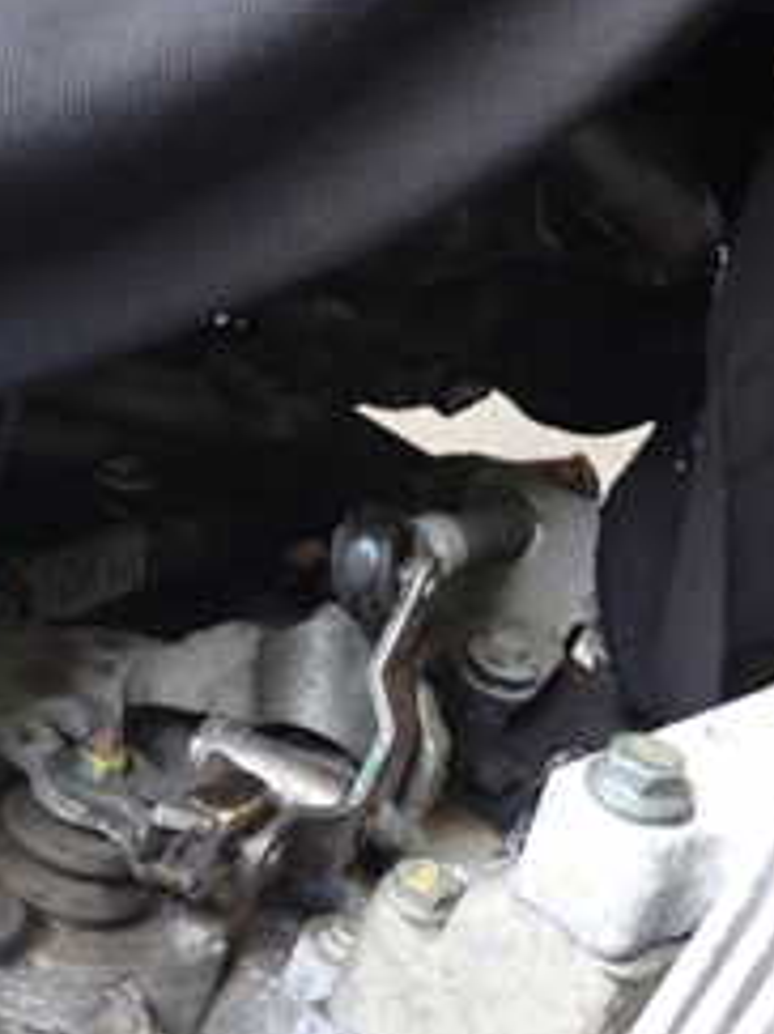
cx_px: 281
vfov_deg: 25.5
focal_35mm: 74
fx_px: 2208
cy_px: 936
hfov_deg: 19.8
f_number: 2.3
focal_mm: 5.4
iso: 250
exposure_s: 1/60
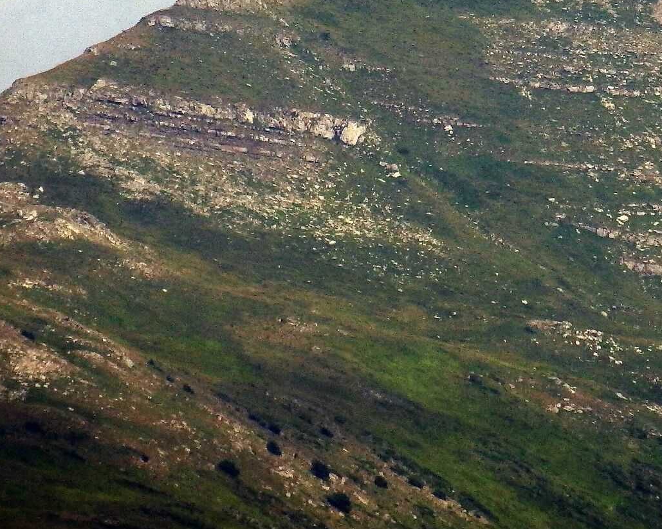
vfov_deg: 1.1
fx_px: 26761
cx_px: 459
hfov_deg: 1.4
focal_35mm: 1366
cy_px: -21
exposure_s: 1/250
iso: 125
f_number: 6.9
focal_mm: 108
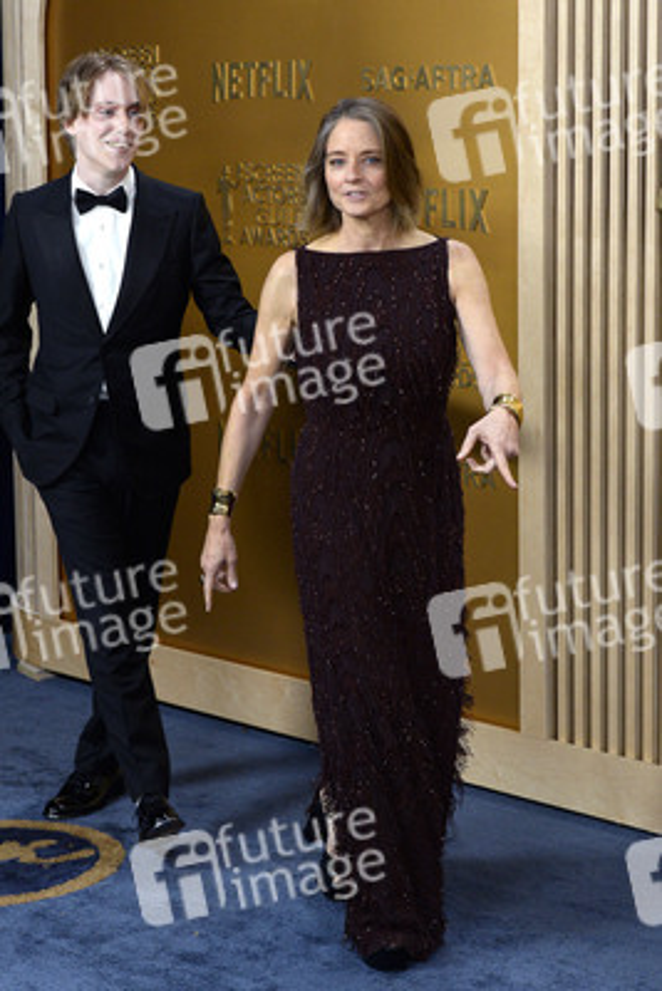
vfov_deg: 28.8
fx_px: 1929
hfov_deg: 19.5
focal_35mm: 70
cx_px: 331
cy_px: 496
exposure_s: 1/250
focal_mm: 70
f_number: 6.3
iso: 2500
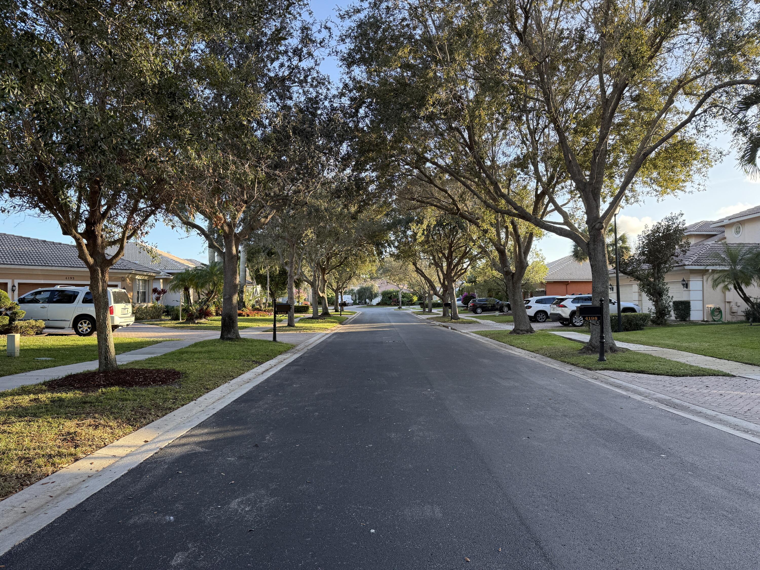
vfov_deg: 56.8
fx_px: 527
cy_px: 285
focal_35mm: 24
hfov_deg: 71.6
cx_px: 380
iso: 100
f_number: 1.78
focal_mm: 6.76
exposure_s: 1/445
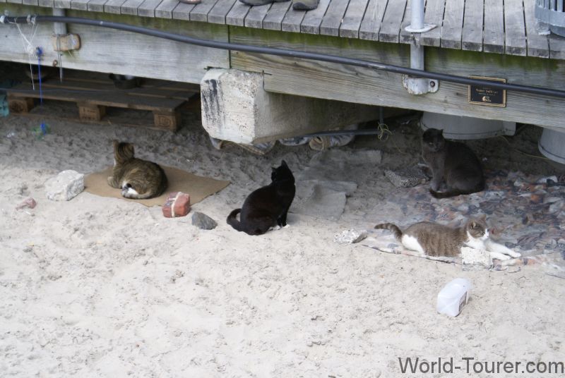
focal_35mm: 105
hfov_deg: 19.4
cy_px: 189
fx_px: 1650
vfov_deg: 13.1
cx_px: 282
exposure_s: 1/160
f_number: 6.3
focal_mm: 70
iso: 100
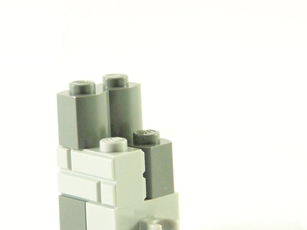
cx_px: 119
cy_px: 155
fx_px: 1401
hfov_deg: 12.5
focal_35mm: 158
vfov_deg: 9.4
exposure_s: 1/60
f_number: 3.6
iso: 400
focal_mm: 17.5
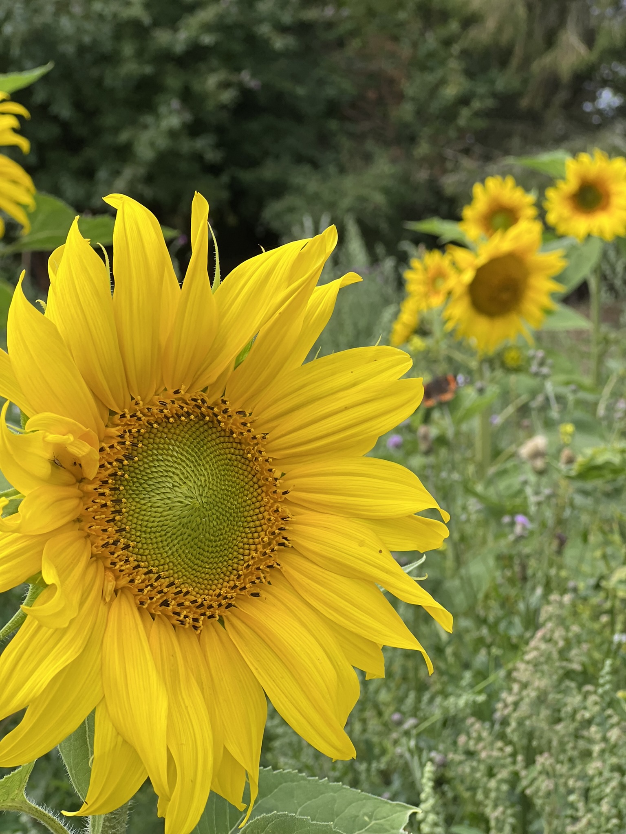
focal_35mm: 77
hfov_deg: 19.1
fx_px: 1857
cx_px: 313
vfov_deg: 25.3
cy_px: 417
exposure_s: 1/368
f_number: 2.8
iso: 32
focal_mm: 9
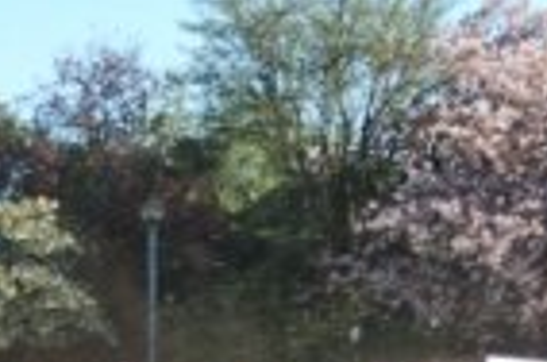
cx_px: 235
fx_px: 3487
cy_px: 504
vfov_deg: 5.9
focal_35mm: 230
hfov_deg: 9.0
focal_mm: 34
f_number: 4.5
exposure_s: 1/1000
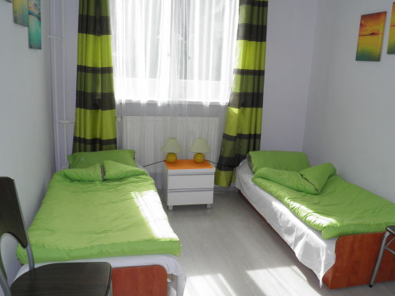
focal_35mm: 33
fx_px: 376
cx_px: 213
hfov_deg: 55.3
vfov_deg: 42.8
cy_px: 165
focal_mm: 4.9
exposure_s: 1/80
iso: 50
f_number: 5.7
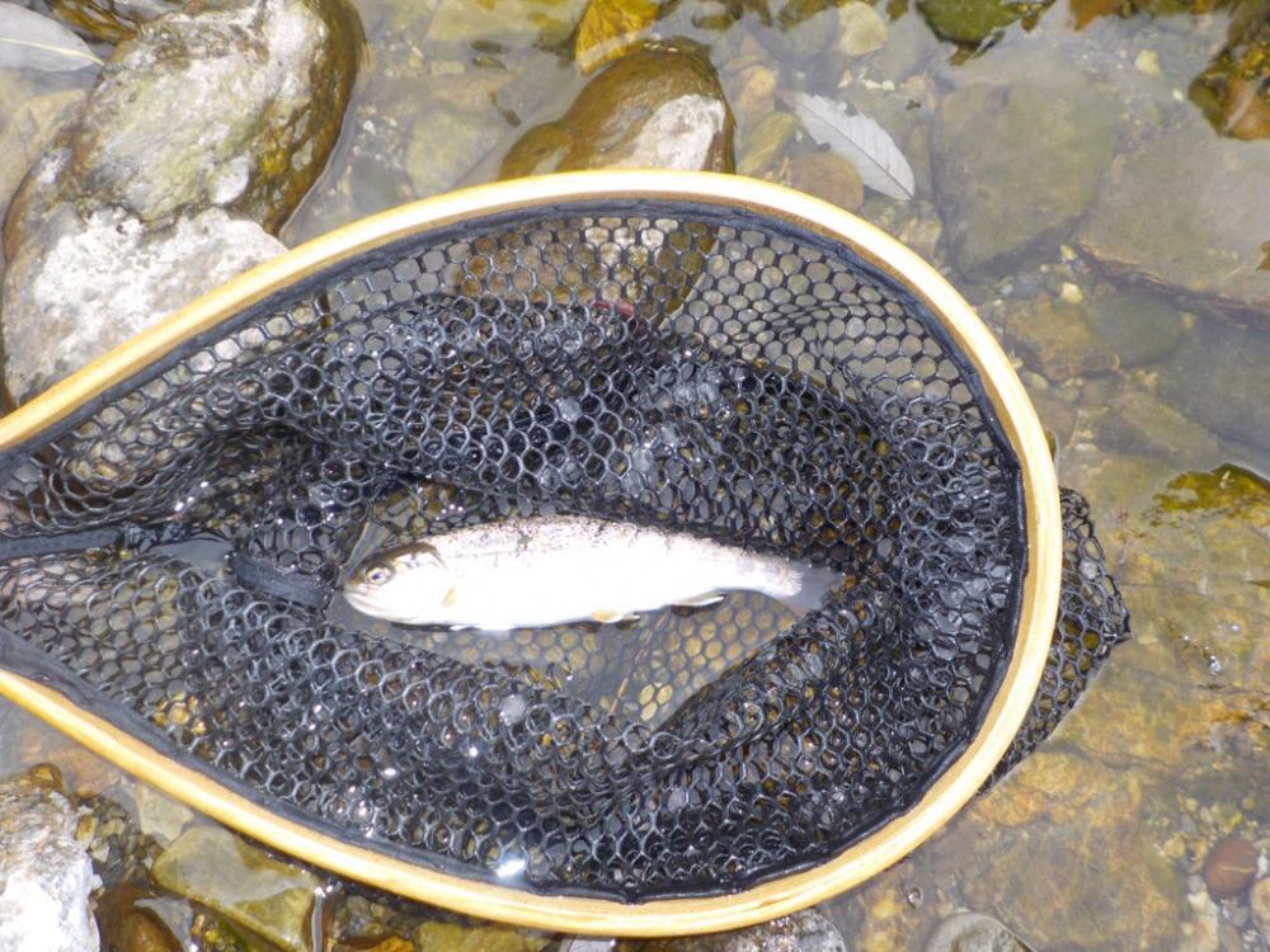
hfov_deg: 60.0
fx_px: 1101
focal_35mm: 30
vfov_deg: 46.8
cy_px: 476
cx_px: 635
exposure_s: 1/125
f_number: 3.3
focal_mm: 4.1
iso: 125
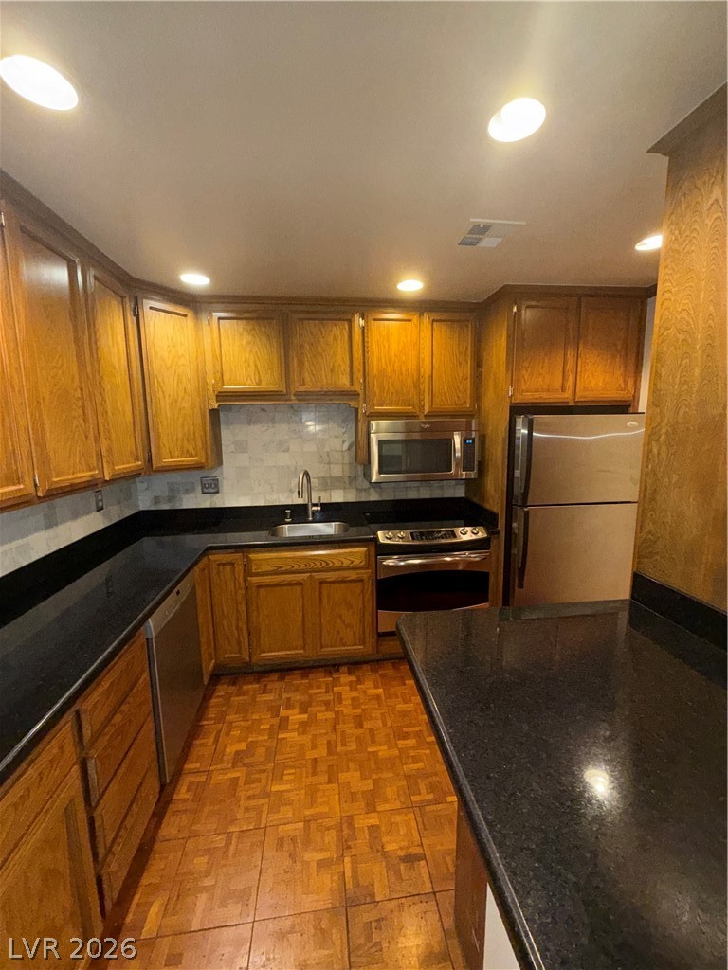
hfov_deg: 85.7
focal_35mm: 14
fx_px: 393
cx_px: 364
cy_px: 485
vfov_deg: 102.1
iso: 160
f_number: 2.2
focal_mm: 2.22
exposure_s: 1/60
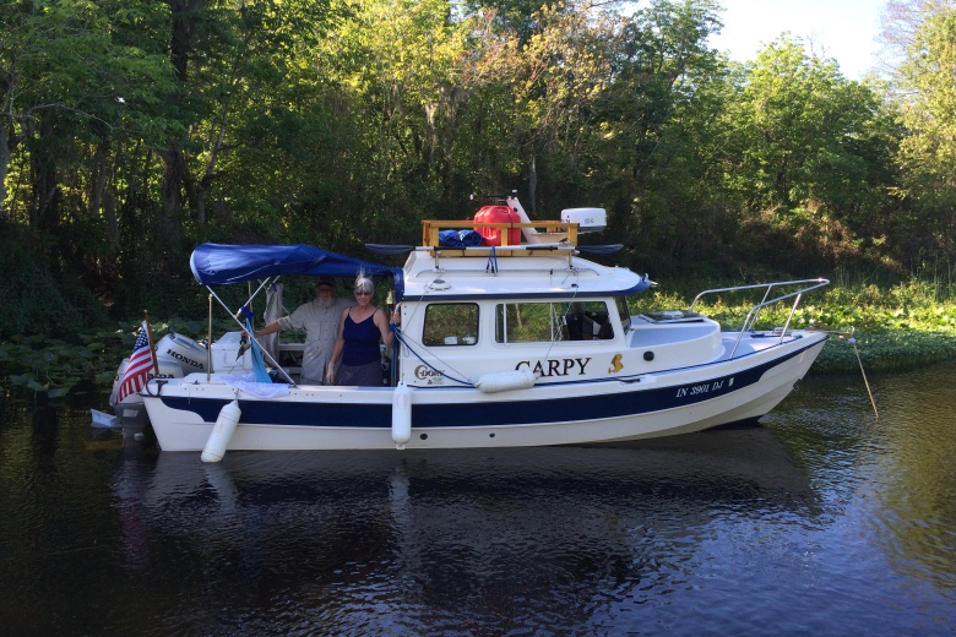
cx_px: 488
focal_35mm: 32
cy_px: 285
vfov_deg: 41.1
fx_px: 850
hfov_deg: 58.7
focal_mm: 4.12
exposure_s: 1/394
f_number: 2.2
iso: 32
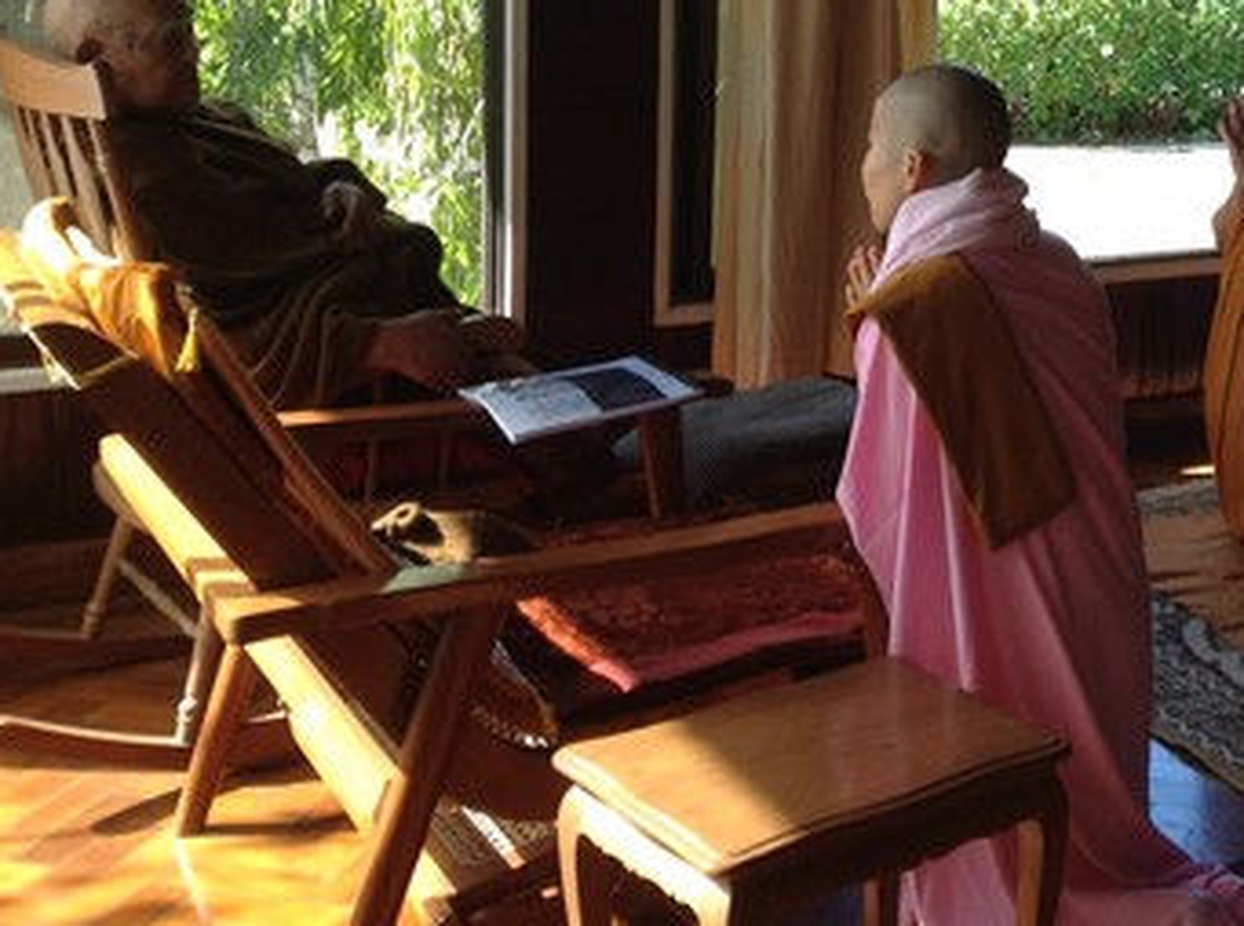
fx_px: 2223
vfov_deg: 22.9
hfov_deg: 29.9
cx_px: 1131
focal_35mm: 62
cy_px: 77
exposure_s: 1/120
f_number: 2.4
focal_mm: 3.3
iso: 40
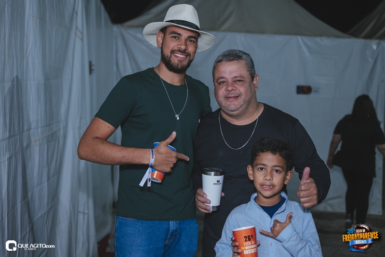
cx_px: 192
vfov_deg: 25.8
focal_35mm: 52
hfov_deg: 37.9
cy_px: 128
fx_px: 561
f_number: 2.5
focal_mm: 35
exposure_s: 1/200
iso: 400
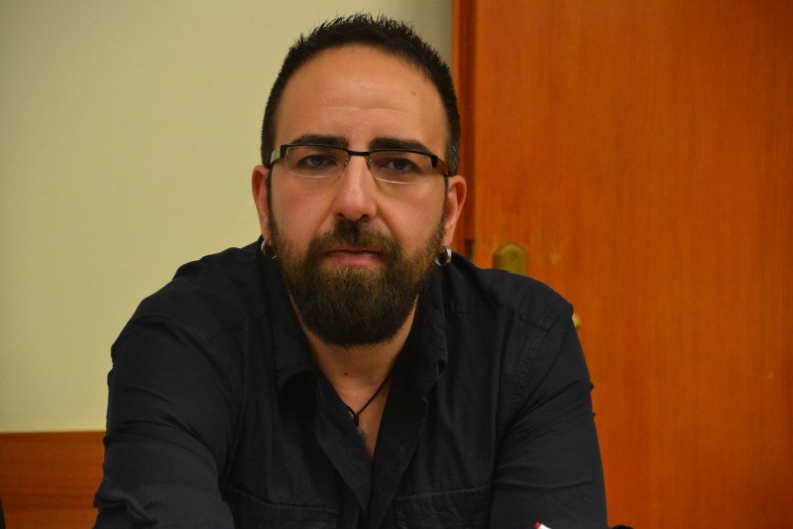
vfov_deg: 9.0
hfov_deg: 13.4
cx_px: 396
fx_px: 3369
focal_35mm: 153
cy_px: 264
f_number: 5.6
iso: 2200
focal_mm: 102
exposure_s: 1/60
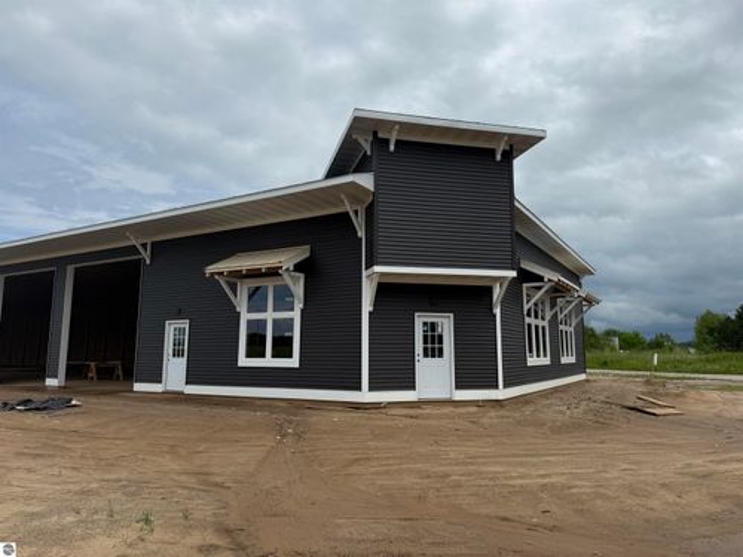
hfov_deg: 71.6
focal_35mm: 24
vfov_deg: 56.8
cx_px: 372
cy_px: 278
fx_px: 515
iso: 80
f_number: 1.78
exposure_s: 1/9091
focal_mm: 6.76
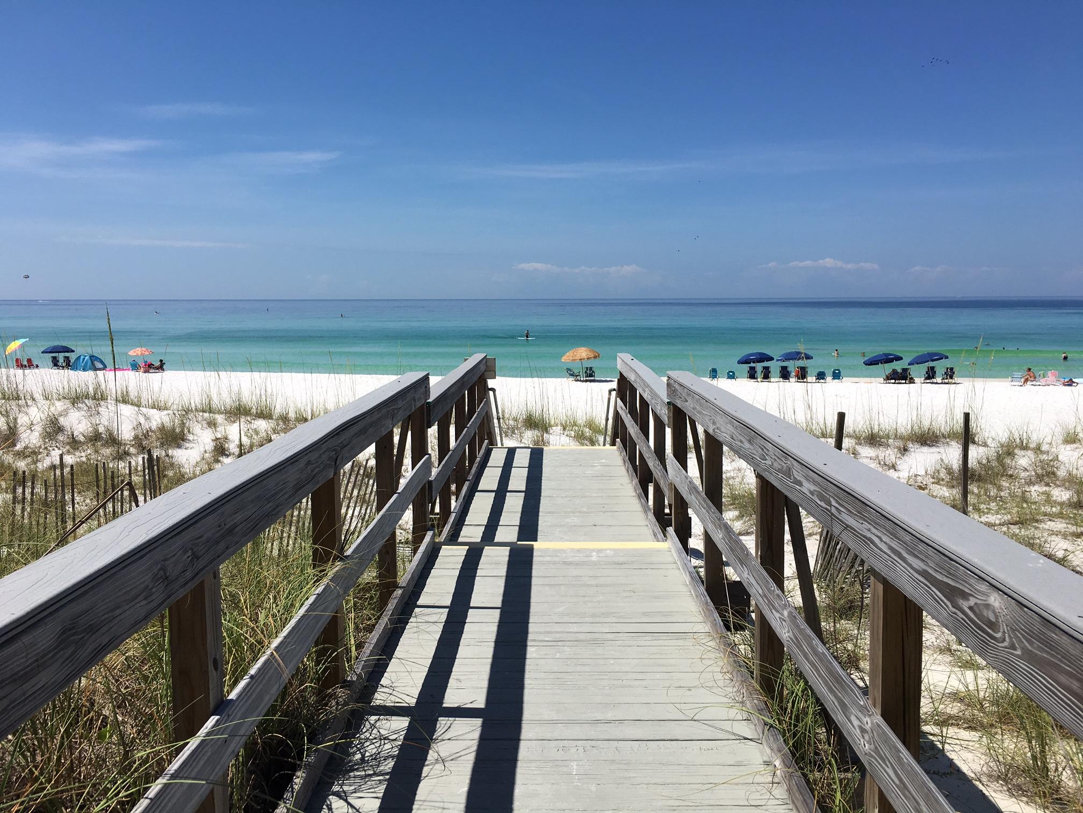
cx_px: 542
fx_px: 907
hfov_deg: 61.7
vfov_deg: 48.2
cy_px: 406
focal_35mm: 29
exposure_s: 1/2849
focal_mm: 4.15
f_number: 2.2
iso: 25
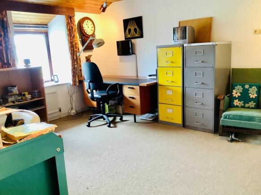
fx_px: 234
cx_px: 130
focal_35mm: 31
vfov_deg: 45.4
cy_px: 98
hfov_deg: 58.4
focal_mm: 3.3
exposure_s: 1/50
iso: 200
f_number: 2.4
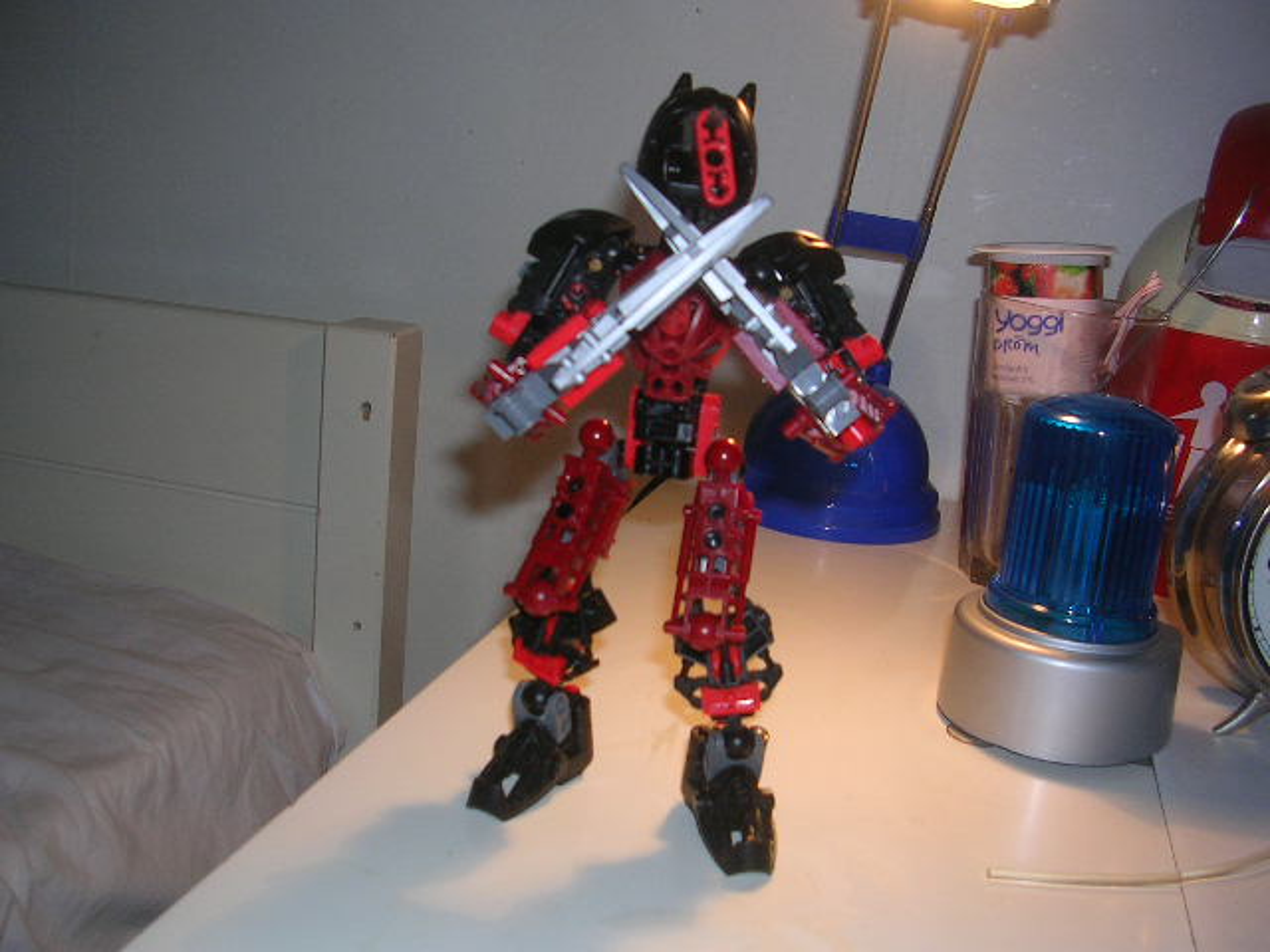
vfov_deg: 37.7
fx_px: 1394
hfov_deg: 49.0
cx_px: 635
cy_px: 476
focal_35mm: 38
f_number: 2.8
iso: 50
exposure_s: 1/60.1
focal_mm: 5.8
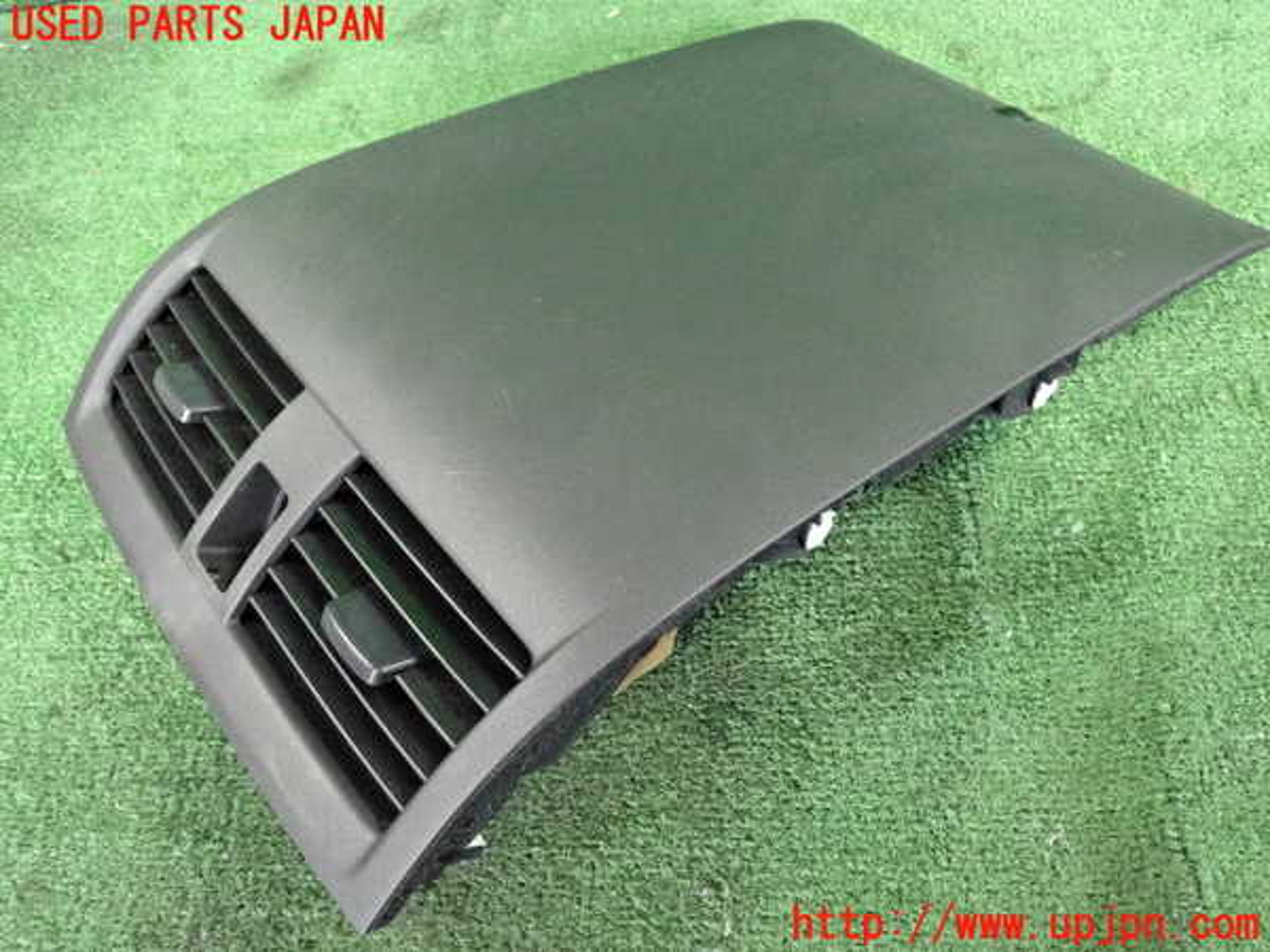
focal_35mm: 32
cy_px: 476
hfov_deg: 56.8
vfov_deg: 44.2
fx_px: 1174
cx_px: 635
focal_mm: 5.79
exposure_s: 1/125
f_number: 2.4
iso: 3200
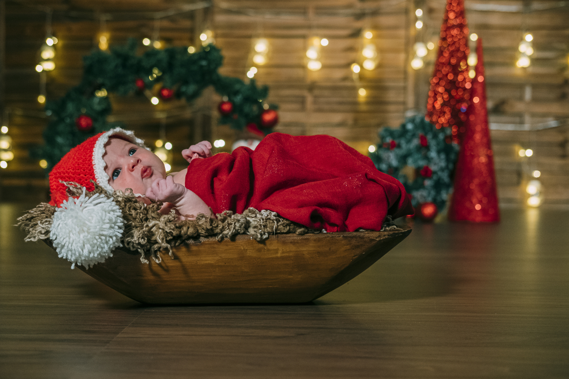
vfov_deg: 25.5
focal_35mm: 53
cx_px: 284
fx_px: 838
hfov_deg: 37.5
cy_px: 190
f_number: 3.2
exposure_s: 1/125
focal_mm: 35
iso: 1600
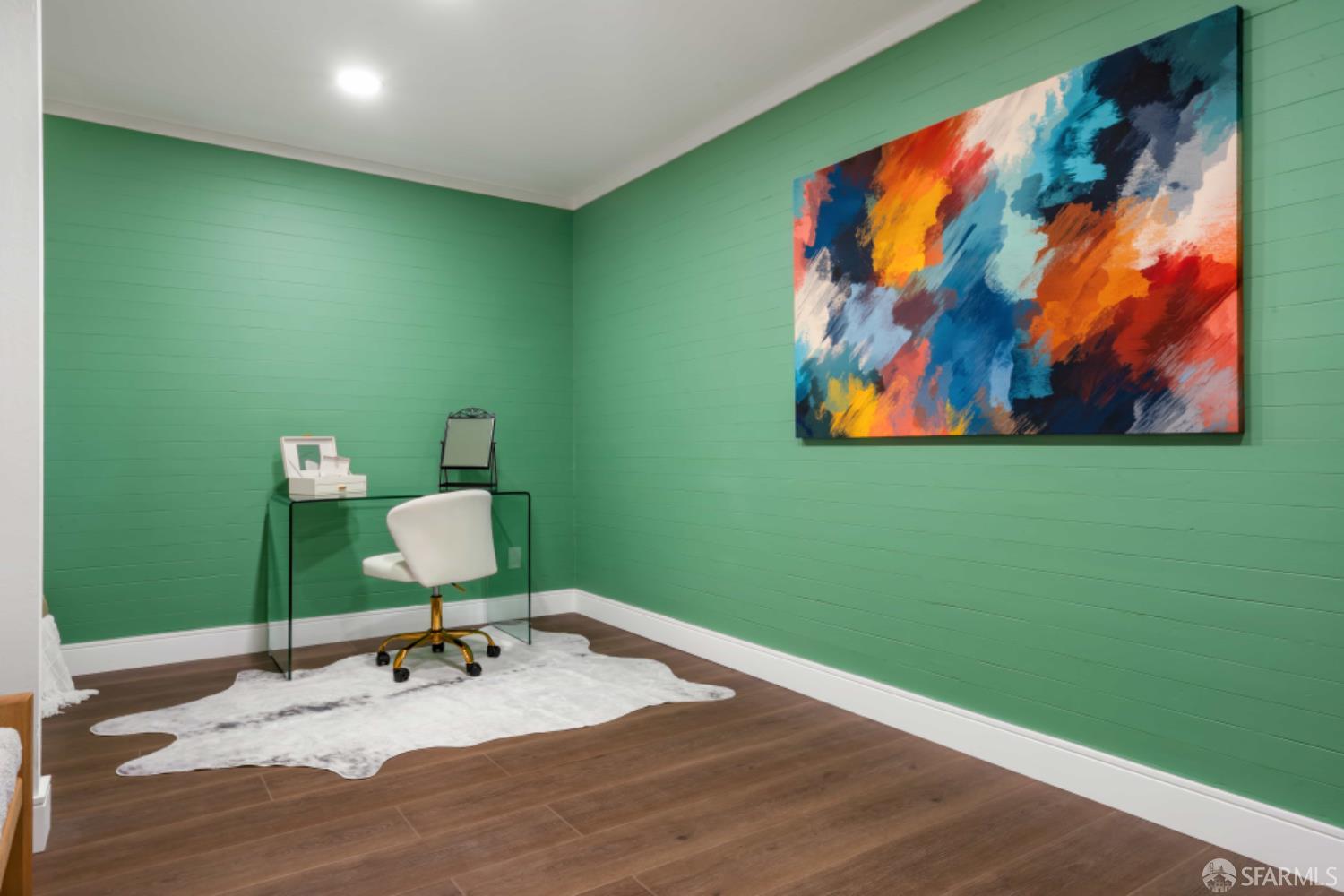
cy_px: 448
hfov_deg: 81.2
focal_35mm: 21
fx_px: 784
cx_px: 672
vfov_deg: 59.5
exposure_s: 1.3
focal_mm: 21
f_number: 16
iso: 250
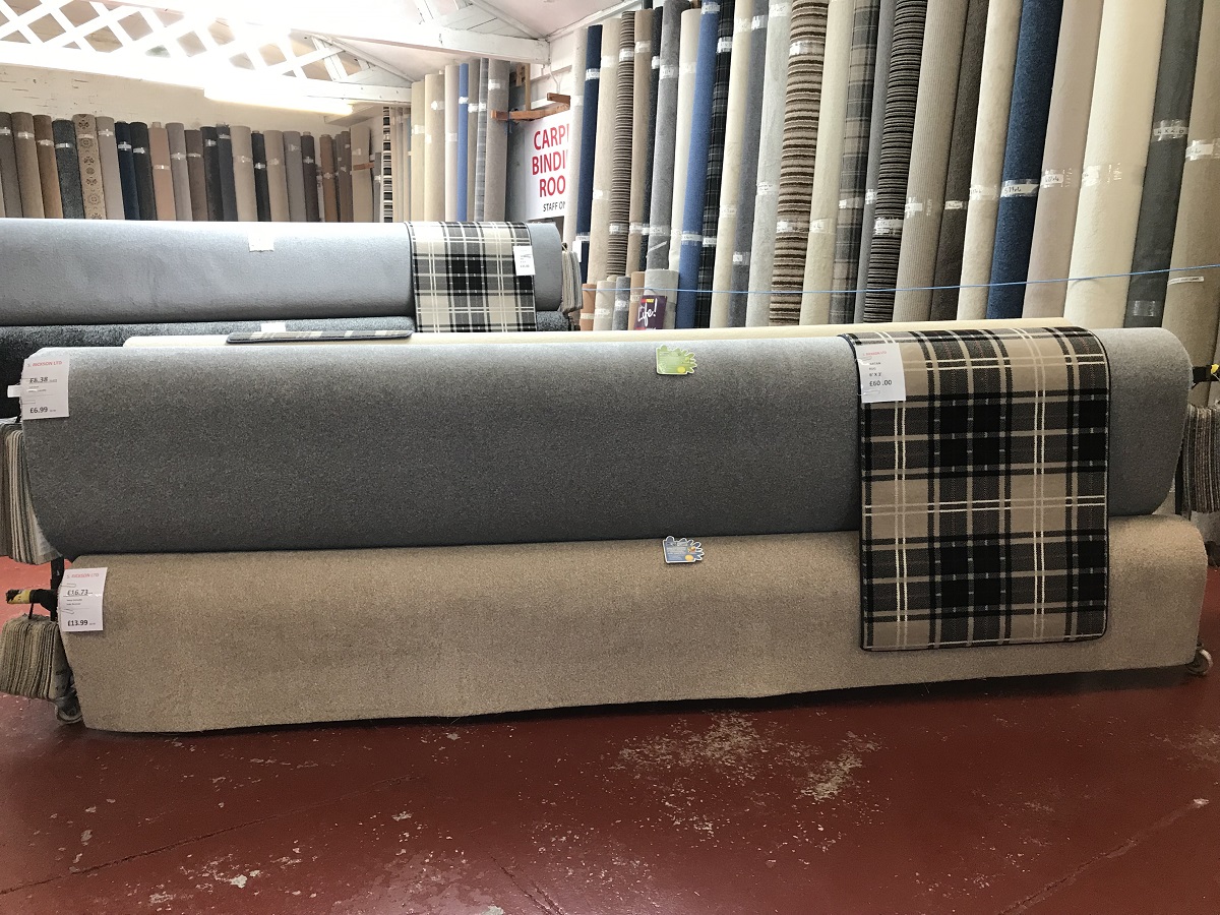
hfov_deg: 63.4
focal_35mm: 28
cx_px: 610
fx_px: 987
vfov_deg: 49.7
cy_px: 458
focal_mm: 3.99
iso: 32
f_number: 1.8
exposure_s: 1/33
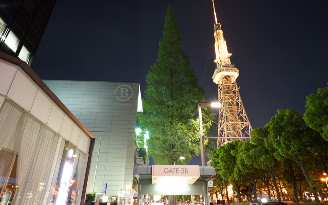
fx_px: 197
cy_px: 95
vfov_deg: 55.0
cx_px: 166
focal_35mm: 22
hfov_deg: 79.6
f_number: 5
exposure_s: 1/4
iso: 3200
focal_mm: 21
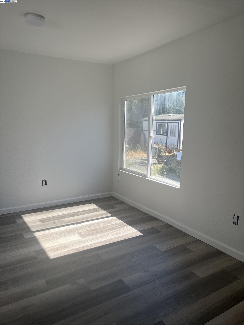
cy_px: 162
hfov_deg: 53.1
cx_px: 122
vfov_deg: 67.3
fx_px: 244
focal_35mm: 26
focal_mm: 5.7
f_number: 1.5
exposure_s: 1/1171
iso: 50
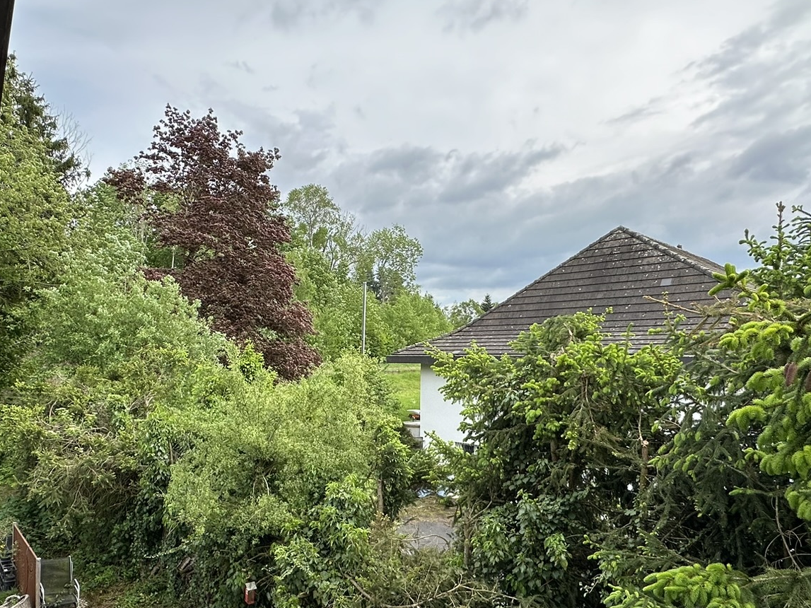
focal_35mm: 25
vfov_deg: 54.6
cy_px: 353
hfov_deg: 69.0
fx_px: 586
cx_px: 342
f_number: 2.2
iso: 40
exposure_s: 1/682
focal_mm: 2.22
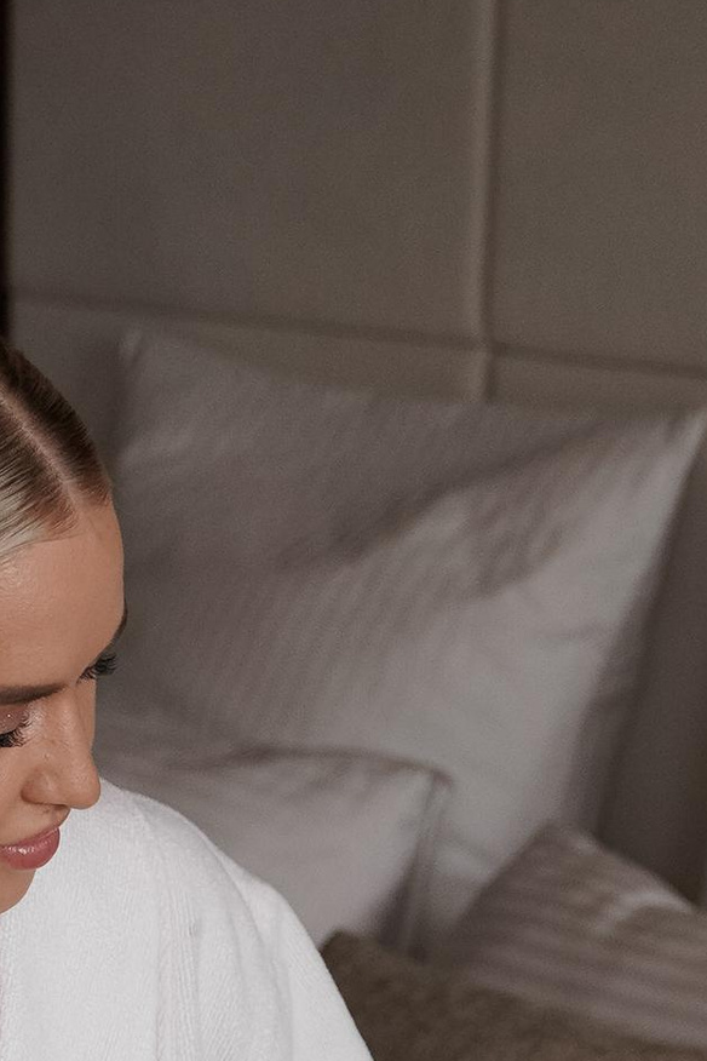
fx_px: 5037
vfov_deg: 11.4
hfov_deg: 8.0
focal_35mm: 171
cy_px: 1728
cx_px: 530
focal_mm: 39
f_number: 2.8
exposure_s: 1/500
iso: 800
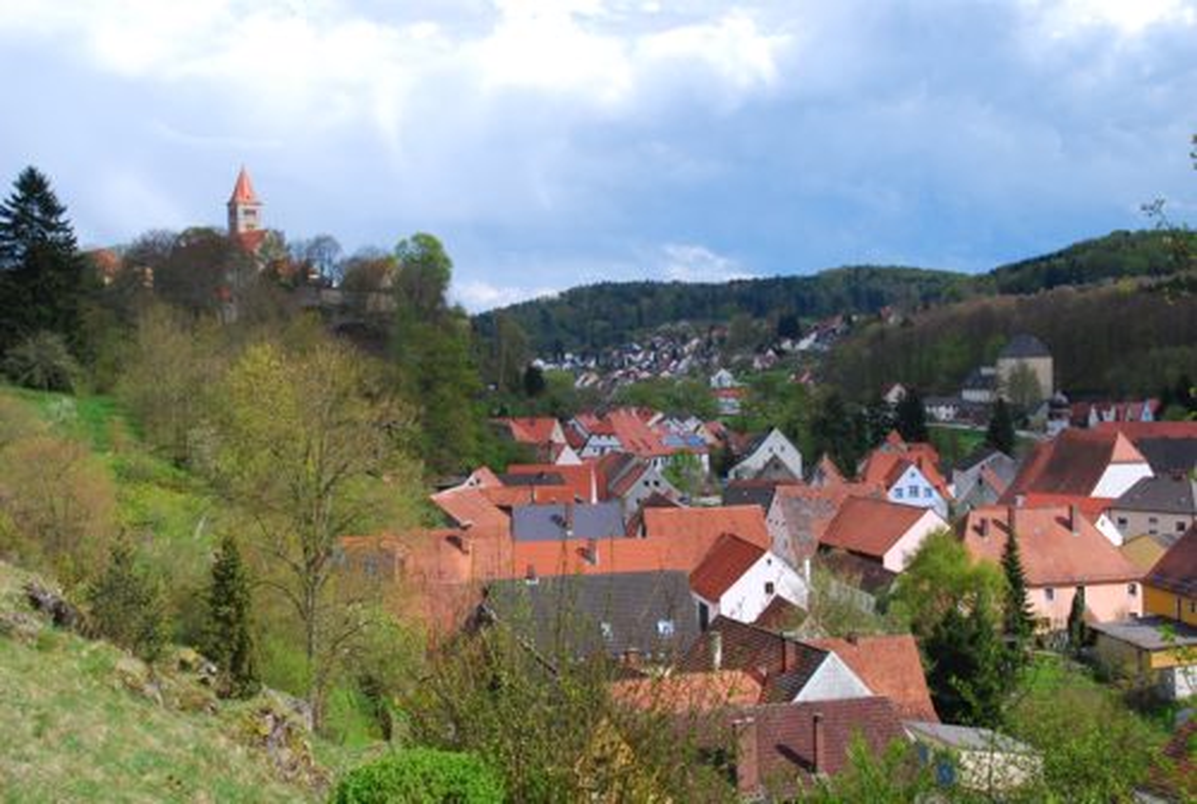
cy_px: 402
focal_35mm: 46
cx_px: 598
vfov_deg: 29.1
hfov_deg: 42.2
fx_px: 1550
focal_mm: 31
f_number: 9
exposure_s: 1/320
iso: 200
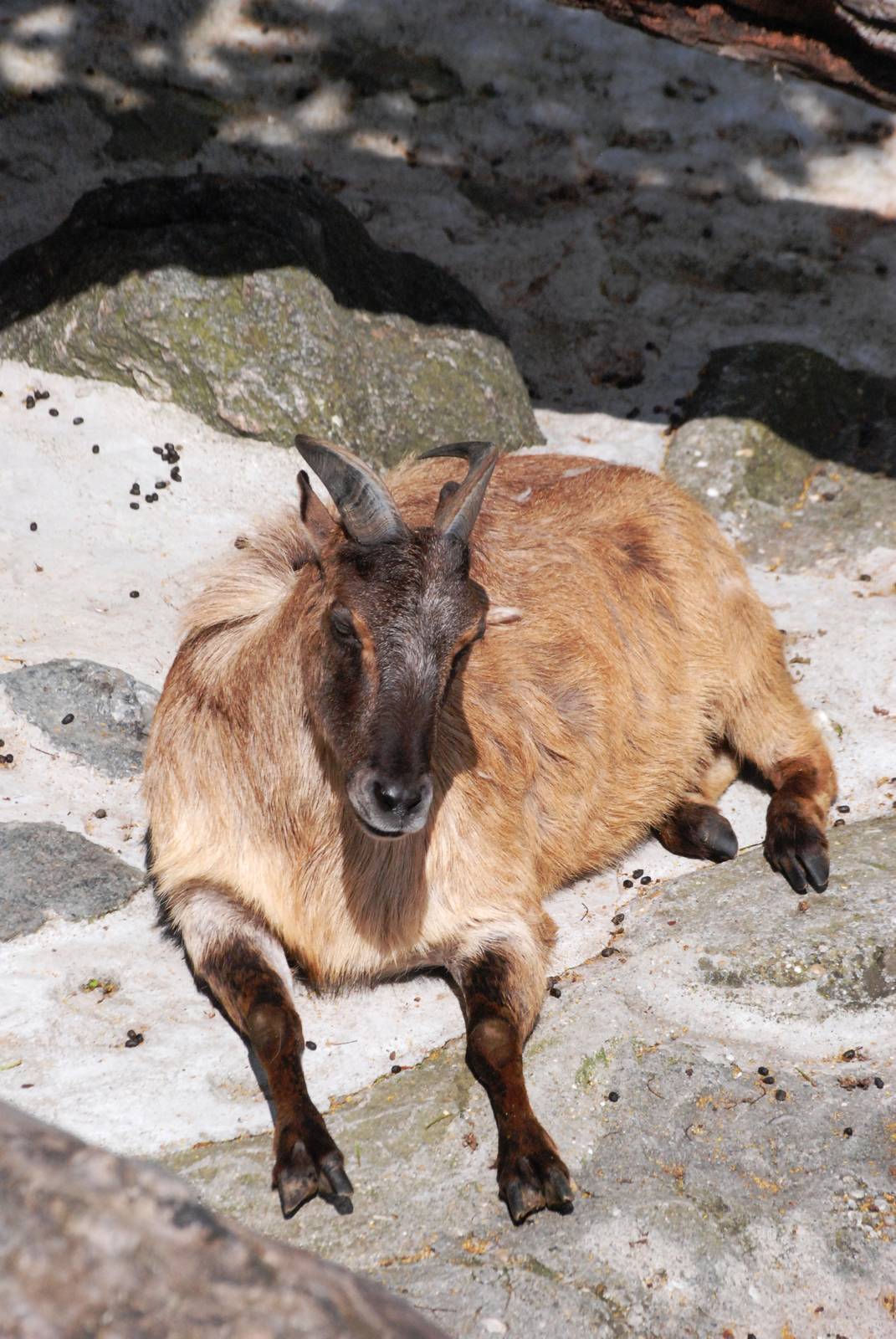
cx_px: 448
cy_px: 670
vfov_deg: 7.0
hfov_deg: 4.7
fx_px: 10889
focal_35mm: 292
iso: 1600
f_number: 8
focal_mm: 195
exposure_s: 1/4000
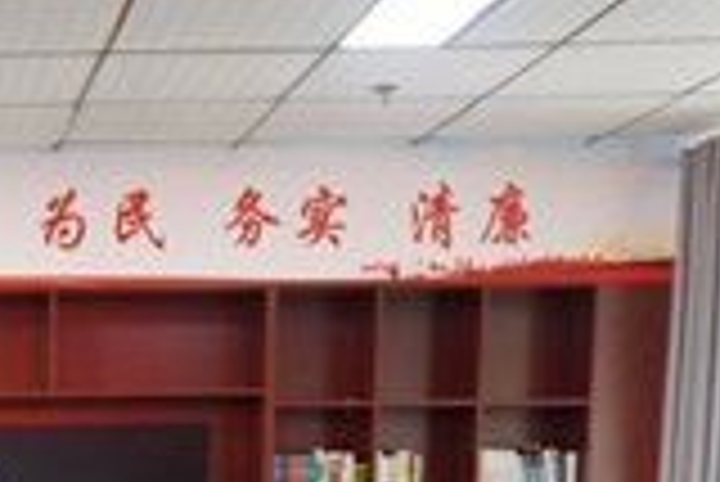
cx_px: -176
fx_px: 1802
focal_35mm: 90
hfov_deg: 20.9
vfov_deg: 13.7
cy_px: 851
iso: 2000
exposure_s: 1/60
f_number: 4
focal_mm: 16
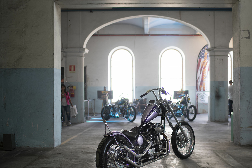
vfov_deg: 30.5
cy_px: 94
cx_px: 153
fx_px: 308
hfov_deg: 44.2
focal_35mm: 44
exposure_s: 1/160
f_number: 2
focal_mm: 35
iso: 320
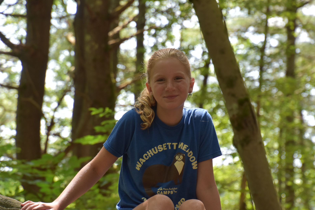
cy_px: 105
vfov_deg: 9.0
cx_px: 157
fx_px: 1330
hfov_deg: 13.5
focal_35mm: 152
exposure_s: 1/250
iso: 400
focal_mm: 100
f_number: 5.6
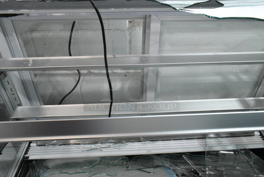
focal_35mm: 27
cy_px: 88
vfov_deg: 48.0
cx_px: 132
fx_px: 198
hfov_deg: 67.3
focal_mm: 18
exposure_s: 1/320
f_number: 9
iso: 6400
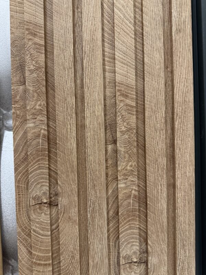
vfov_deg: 71.6
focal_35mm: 24
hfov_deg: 56.8
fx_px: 190
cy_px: 138
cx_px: 103
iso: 250
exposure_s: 1/50
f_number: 1.78
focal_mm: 6.76
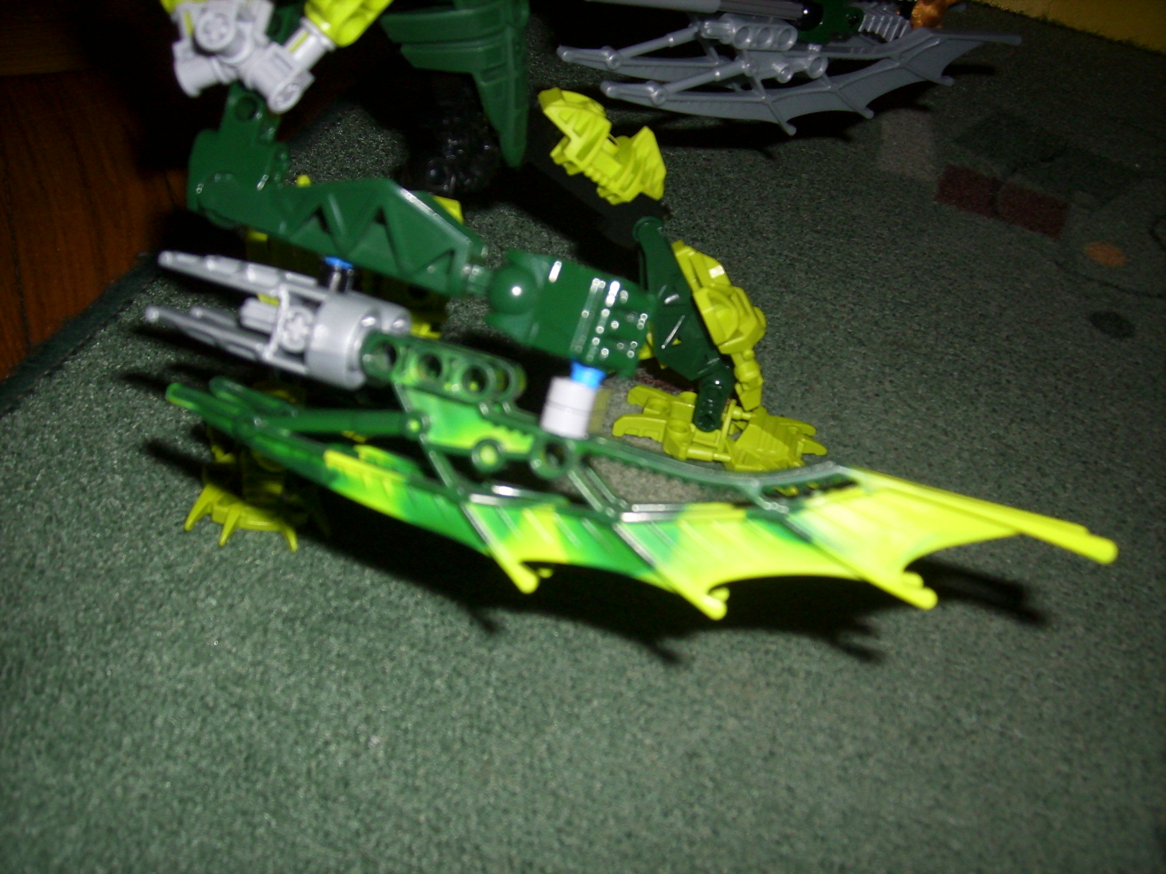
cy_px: 437
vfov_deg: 44.2
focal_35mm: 32
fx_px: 1078
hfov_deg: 56.8
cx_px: 583
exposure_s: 1/30
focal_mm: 5.99
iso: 50
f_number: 7.1
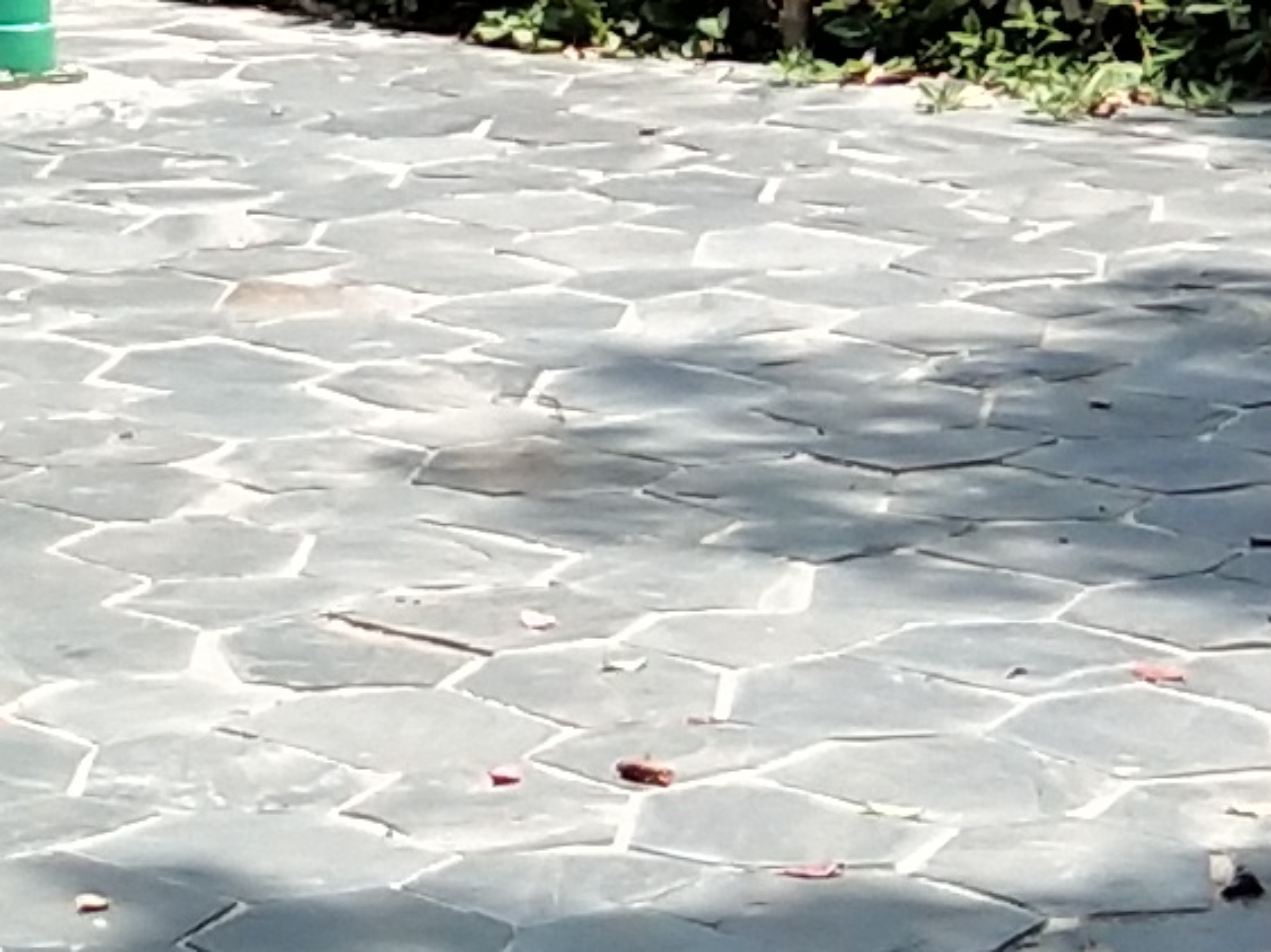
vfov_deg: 6.5
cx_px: -1334
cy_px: 41
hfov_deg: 8.2
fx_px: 8406
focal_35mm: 229
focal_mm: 3.69
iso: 50
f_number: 2.2
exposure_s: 1/570
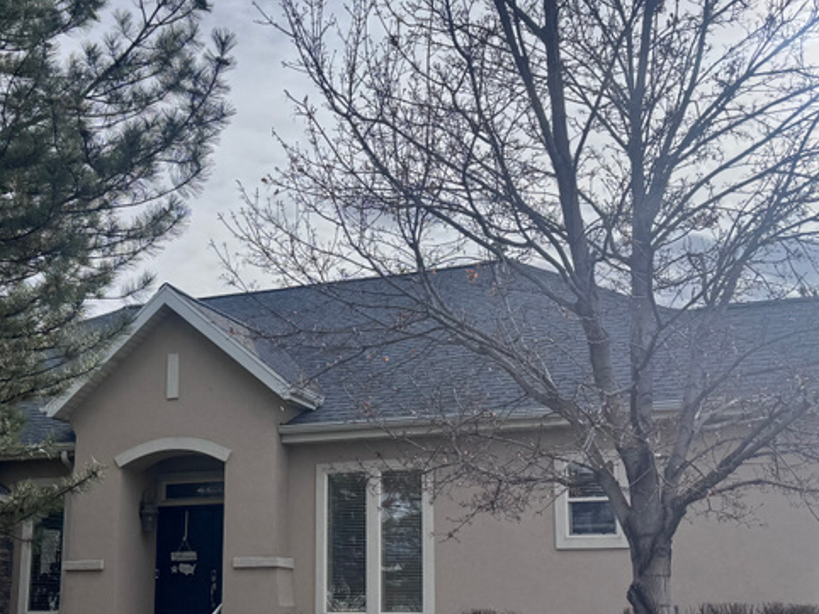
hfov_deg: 37.2
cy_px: 420
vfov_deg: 28.3
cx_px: 282
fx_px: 1206
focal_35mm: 51
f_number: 1.78
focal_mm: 6.76
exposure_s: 1/7937
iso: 80
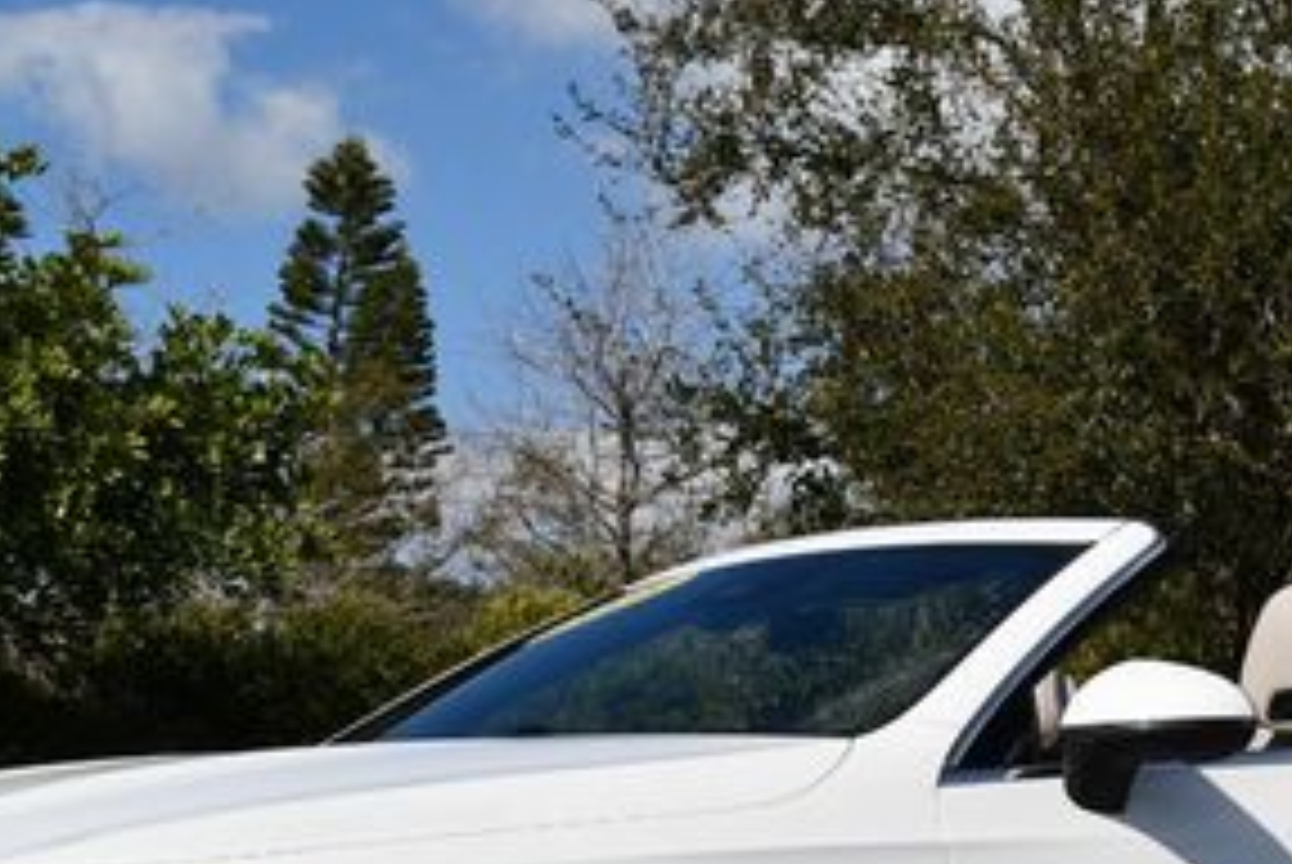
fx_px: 3844
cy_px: 742
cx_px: 770
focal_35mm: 107
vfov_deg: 12.7
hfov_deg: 19.1
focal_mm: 24
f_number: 10
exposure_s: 1/400
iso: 100
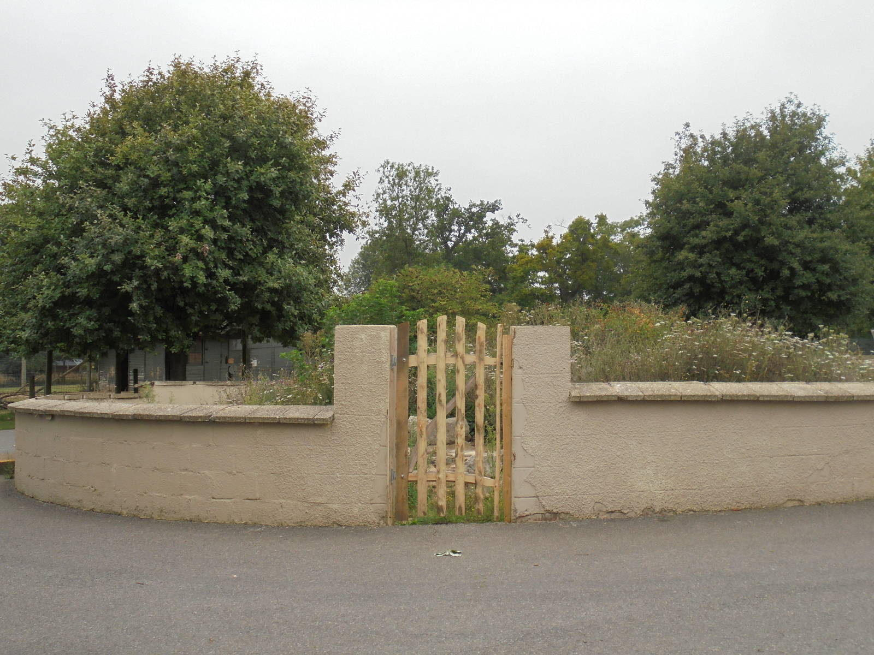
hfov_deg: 43.9
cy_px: 328
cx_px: 437
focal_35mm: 43
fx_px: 1086
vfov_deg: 33.6
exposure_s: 1/100
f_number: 4.5
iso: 100
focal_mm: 7.8
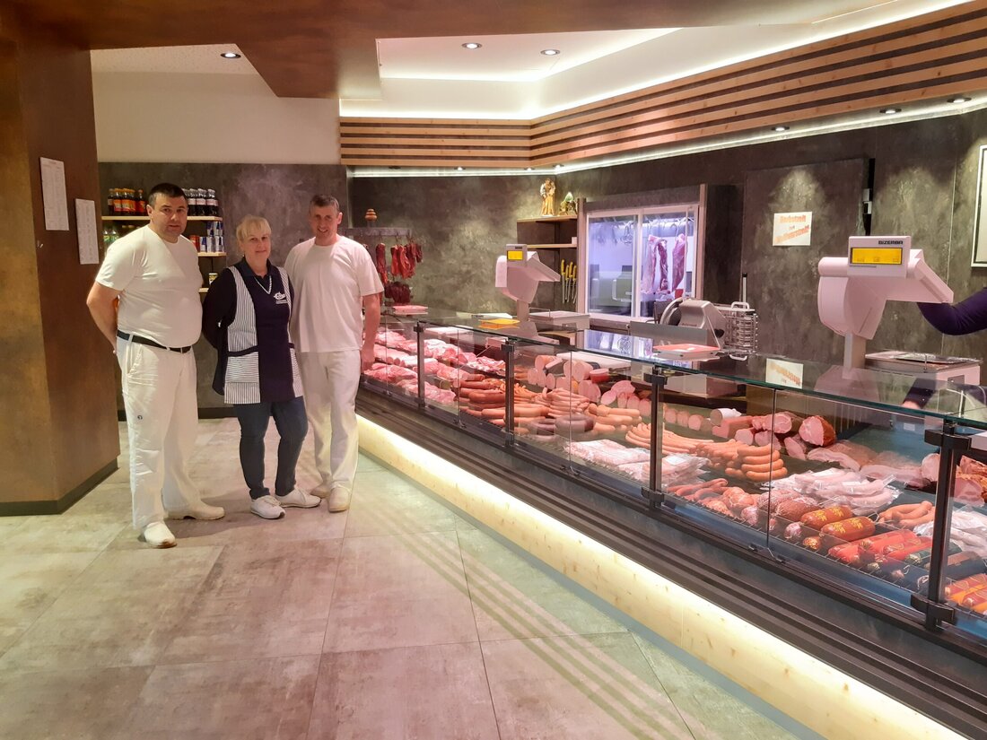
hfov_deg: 67.3
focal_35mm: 26
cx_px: 494
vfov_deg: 53.1
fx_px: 741
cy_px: 370
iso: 250
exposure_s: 1/40
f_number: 1.7
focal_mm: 3.92
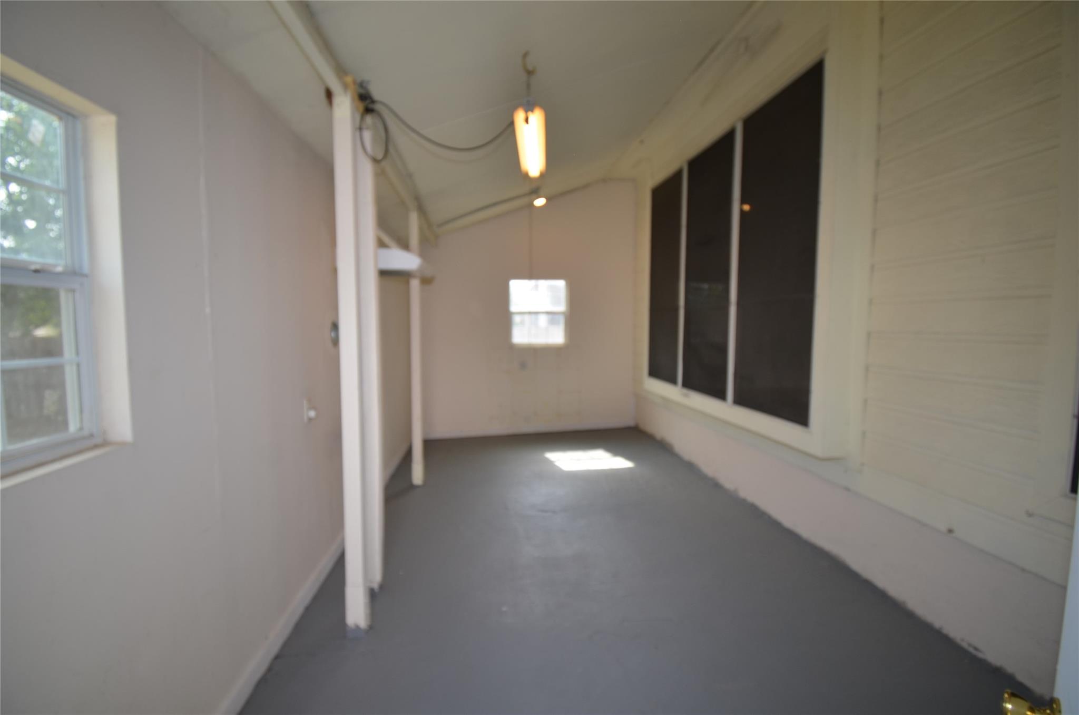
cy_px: 358
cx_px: 540
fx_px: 449
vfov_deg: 77.1
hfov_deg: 100.5
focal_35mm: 15
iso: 200
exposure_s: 1/100
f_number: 5
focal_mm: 10
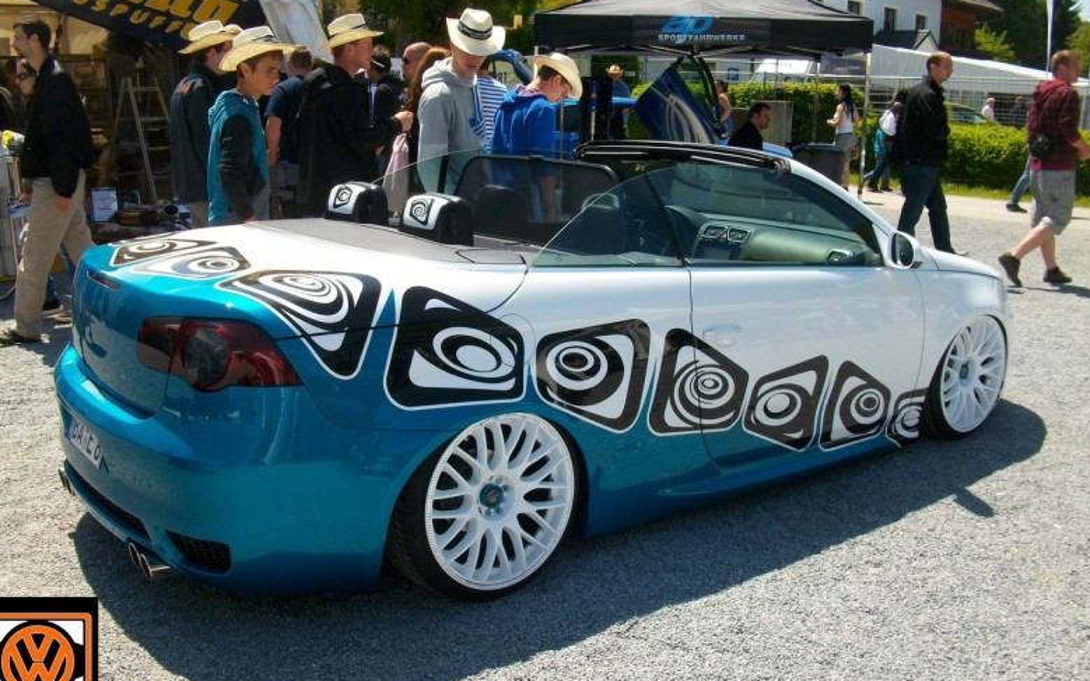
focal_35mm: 37
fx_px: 1099
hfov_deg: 52.7
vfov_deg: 34.4
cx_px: 537
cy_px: 357
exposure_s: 1/267
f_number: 5.5
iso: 80
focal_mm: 5.7
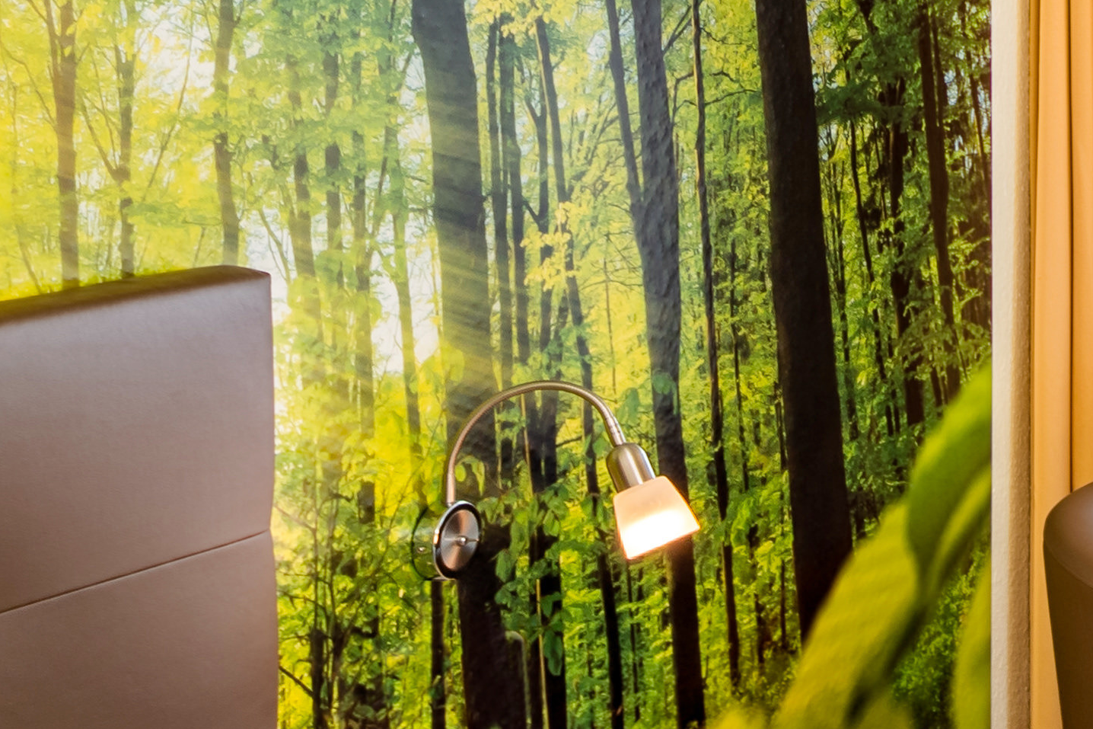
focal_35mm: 83
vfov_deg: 16.2
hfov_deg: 20.4
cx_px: 1704
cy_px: 702
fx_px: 2520
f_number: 8
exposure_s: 1/100
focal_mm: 17
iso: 100
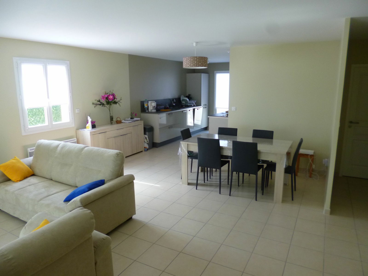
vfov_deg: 56.8
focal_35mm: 24
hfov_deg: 71.6
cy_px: 138
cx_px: 184
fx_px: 255
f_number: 2.5
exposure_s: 1/60
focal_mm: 4.3
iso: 160
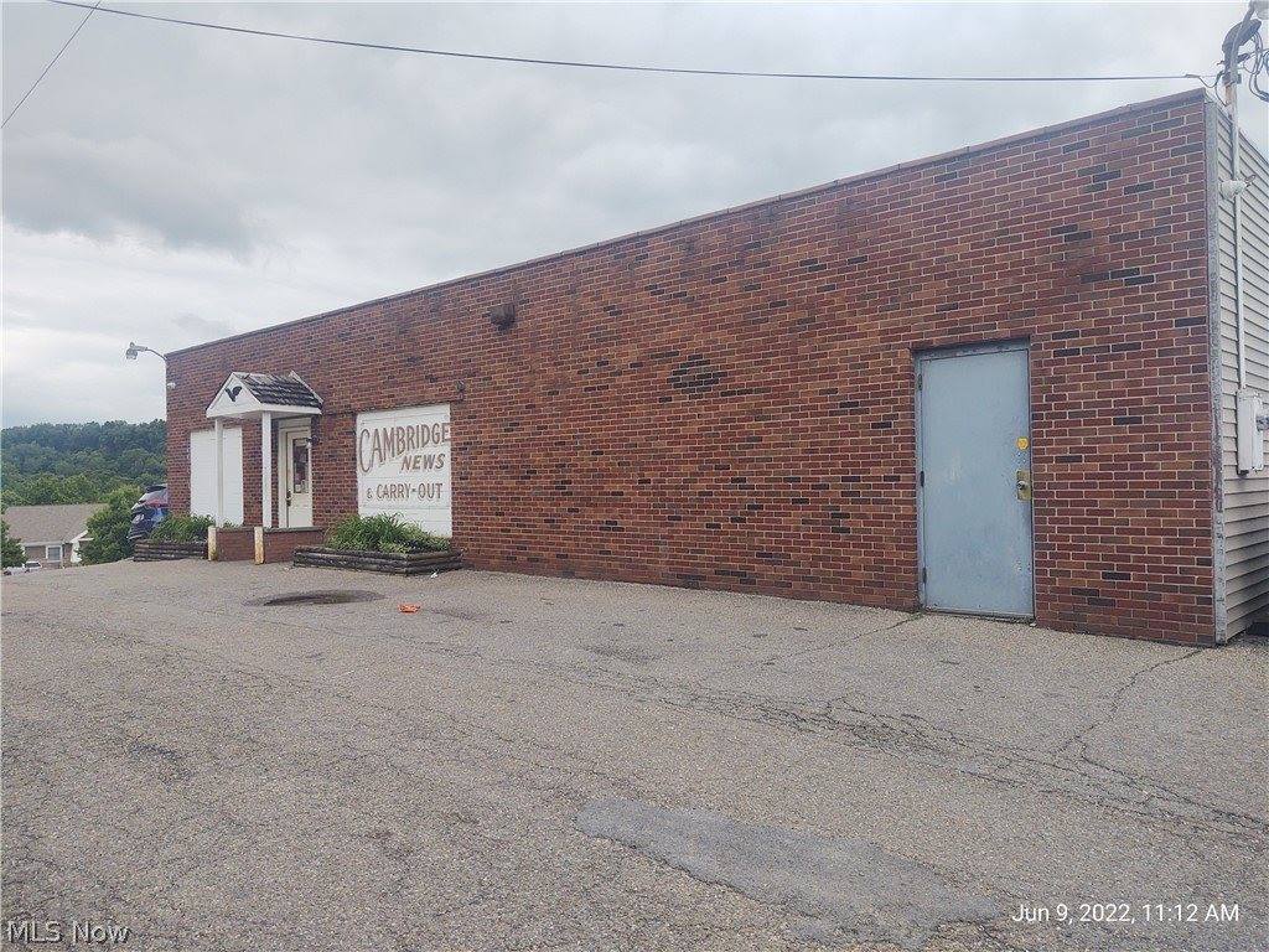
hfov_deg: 65.3
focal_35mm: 27
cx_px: 634
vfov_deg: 51.4
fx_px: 990
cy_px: 476
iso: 100
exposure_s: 1/2991
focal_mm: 4.75
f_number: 1.7
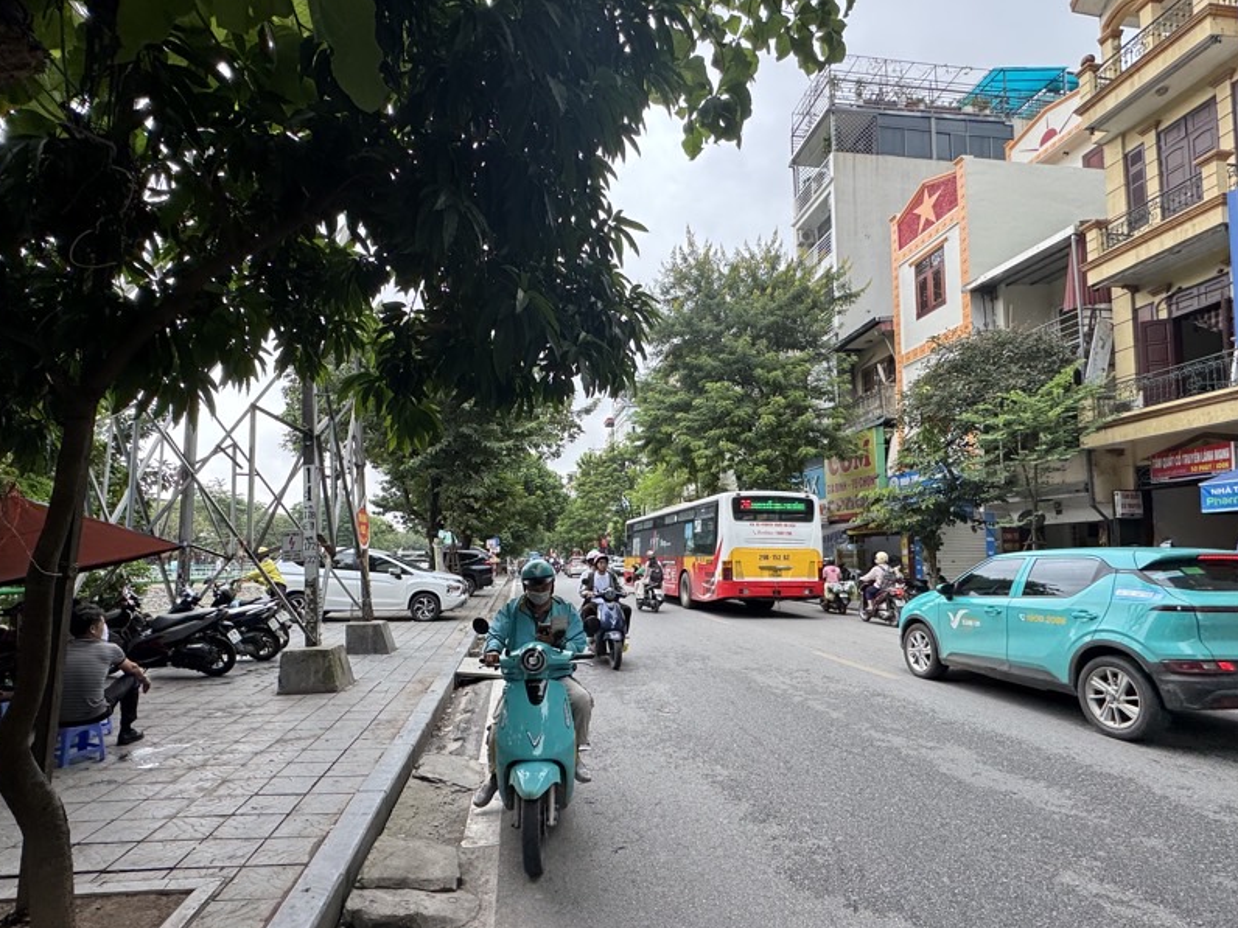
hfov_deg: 87.7
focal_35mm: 18
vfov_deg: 71.3
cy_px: 522
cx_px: 599
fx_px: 644
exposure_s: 1/109
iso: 40
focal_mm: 2.22
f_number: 2.2
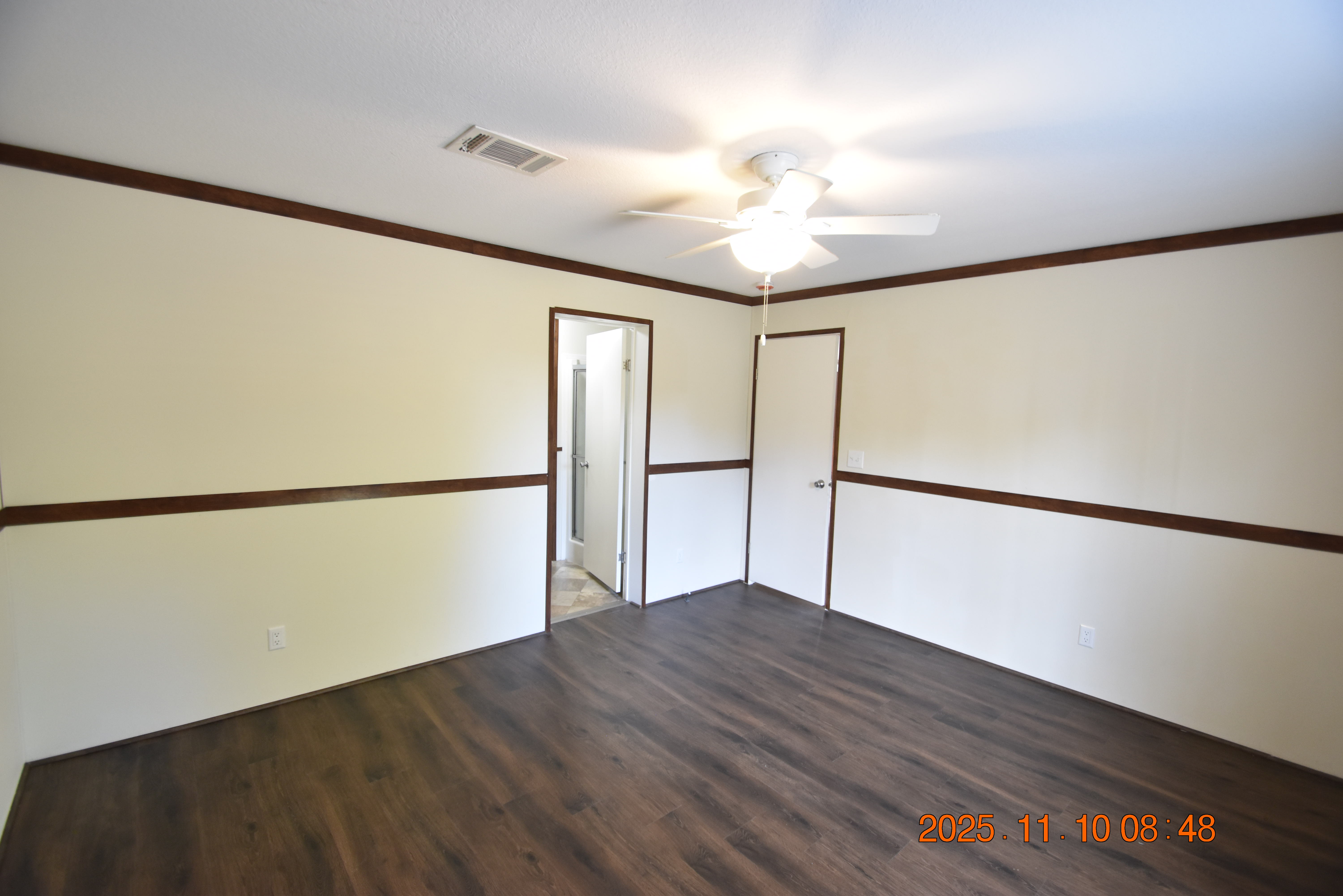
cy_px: 448
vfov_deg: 77.3
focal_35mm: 15
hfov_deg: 100.4
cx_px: 672
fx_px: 560
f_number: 3.5
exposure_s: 1/30
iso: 800
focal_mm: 10
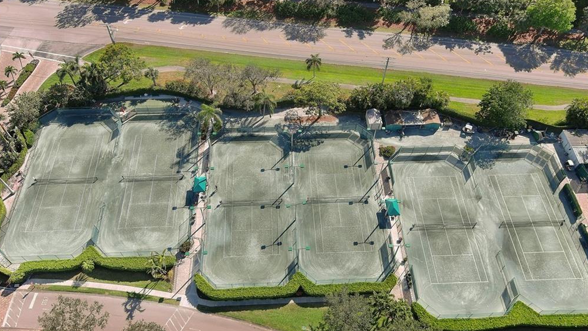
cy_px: 141
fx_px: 483
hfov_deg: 62.6
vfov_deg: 37.7
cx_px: 292
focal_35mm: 31
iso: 100
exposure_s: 1/800
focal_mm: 10.57
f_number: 2.8
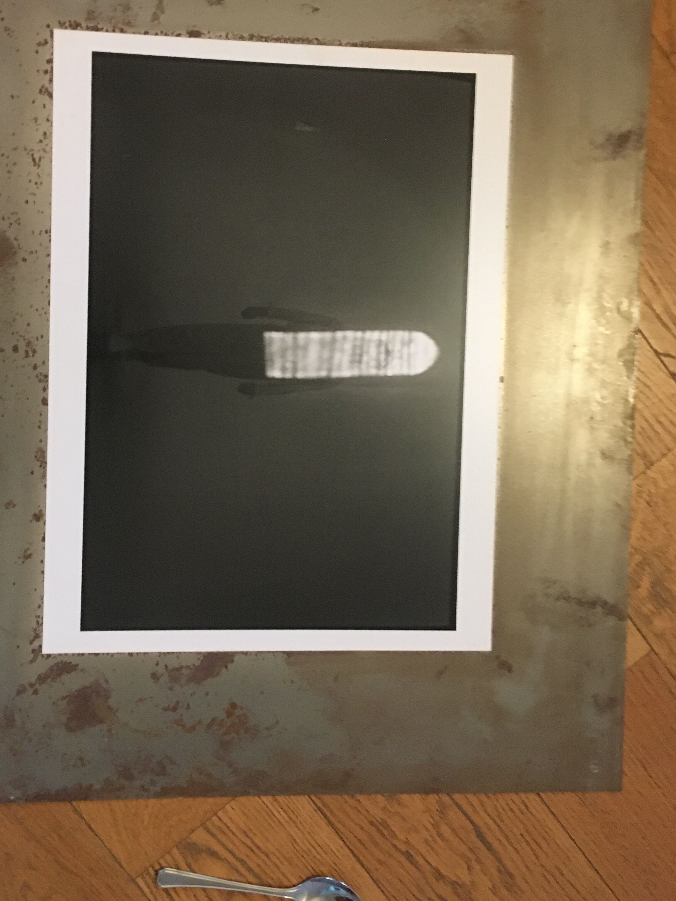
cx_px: 254
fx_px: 989
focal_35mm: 38
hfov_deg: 37.5
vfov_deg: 48.7
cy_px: 370
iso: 200
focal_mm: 4.15
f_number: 2.2
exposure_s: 1/17
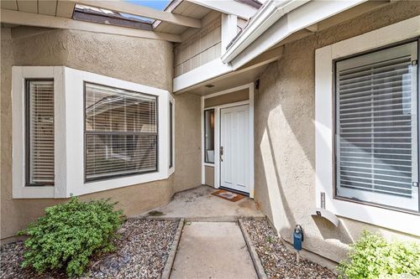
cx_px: 210
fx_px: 163
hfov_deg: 104.3
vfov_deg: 81.2
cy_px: 140
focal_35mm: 14
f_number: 7.1
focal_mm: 14
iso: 160
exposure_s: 1/200
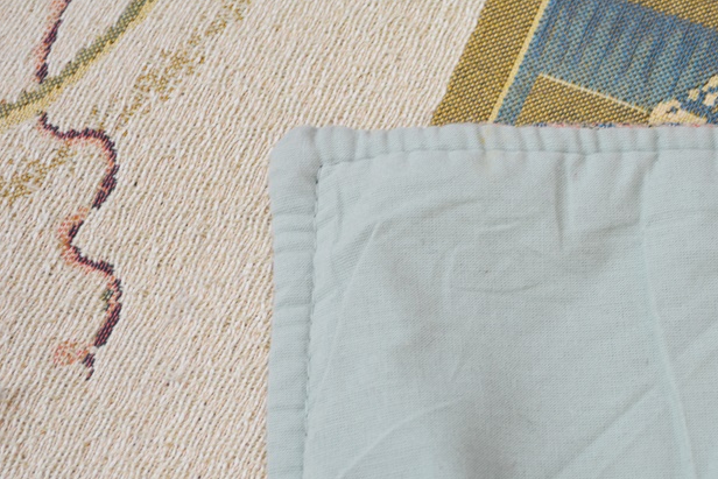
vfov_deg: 14.8
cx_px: 506
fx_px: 1835
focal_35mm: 92
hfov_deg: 22.0
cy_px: 330
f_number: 5.3
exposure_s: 1/60
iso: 500
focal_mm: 42
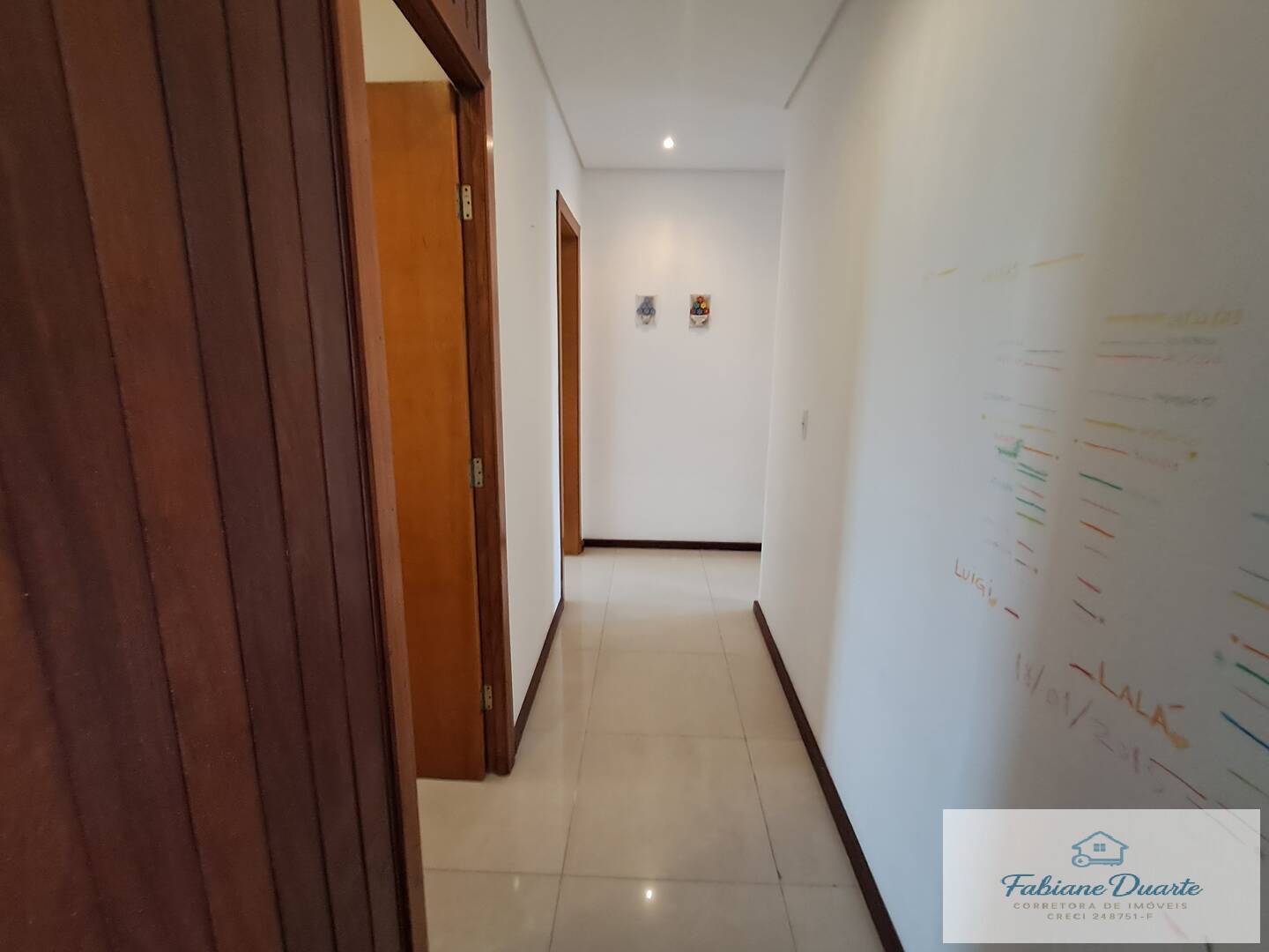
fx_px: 587
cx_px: 634
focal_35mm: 16
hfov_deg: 94.5
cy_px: 476
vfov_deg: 78.1
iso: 200
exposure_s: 1/24
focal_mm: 1.64
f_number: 2.2
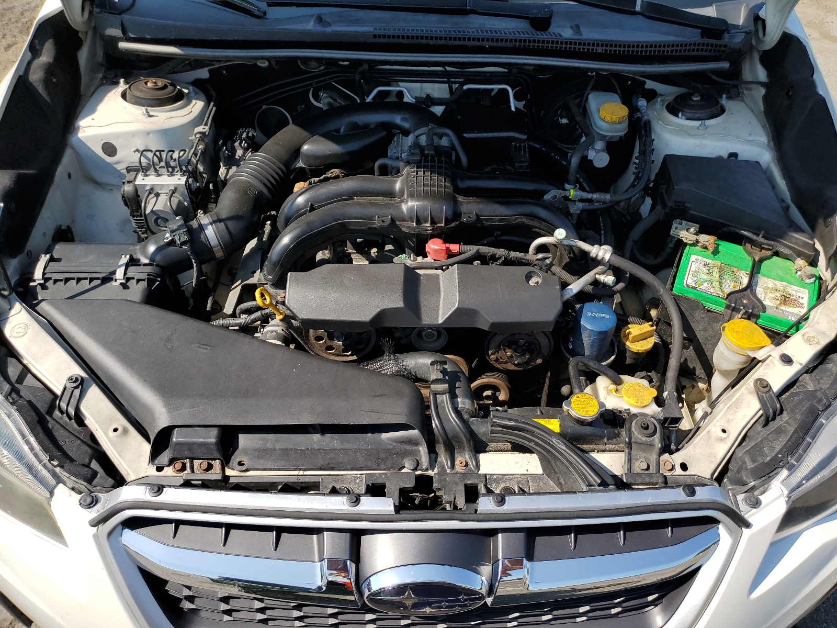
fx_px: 629
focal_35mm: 26
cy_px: 314
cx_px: 418
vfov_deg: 53.1
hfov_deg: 67.3
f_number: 1.5
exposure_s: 1/2500
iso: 50
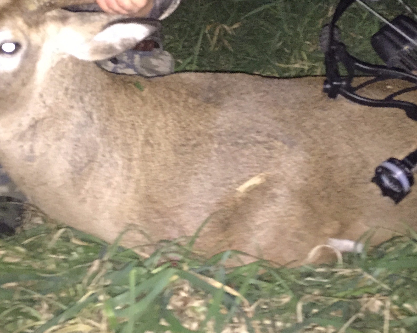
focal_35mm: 58
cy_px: 48
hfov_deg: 32.5
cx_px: 214
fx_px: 716
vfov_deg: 25.6
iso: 640
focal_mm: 4.15
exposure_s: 1/16
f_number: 2.2
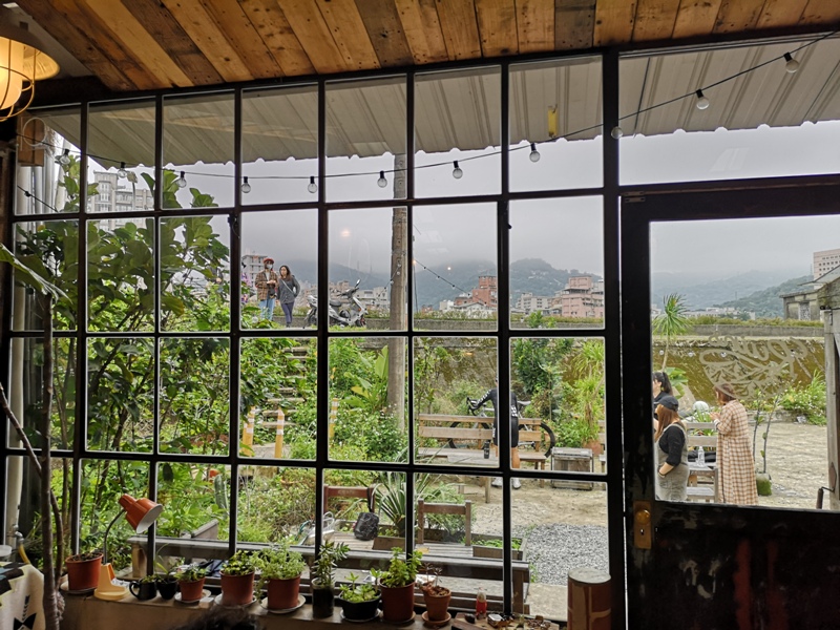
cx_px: 420
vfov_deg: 51.4
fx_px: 655
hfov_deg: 65.3
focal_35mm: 27
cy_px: 315
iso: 50
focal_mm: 3.95
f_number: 1.8
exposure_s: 1/109
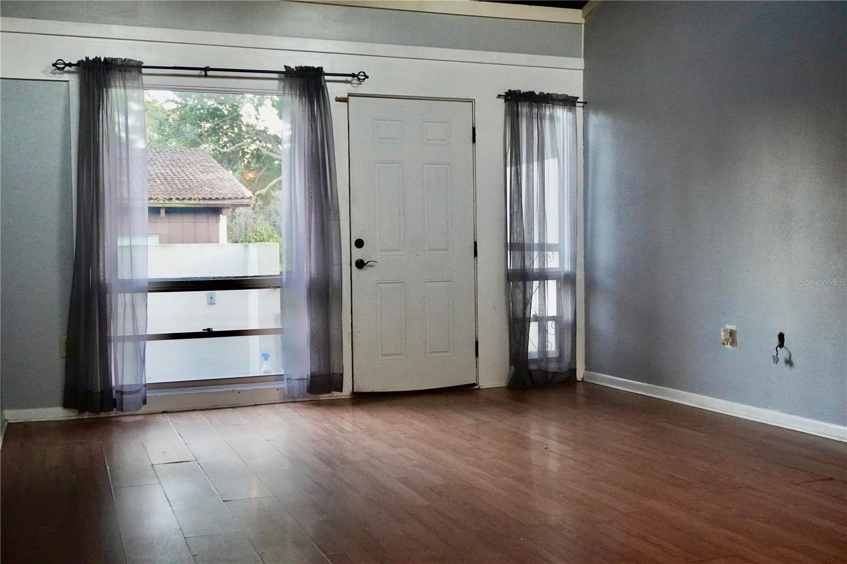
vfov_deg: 34.2
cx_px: 424
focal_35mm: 39
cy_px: 282
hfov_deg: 49.6
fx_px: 917
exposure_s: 1/160
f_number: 4.5
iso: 4000
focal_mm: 26
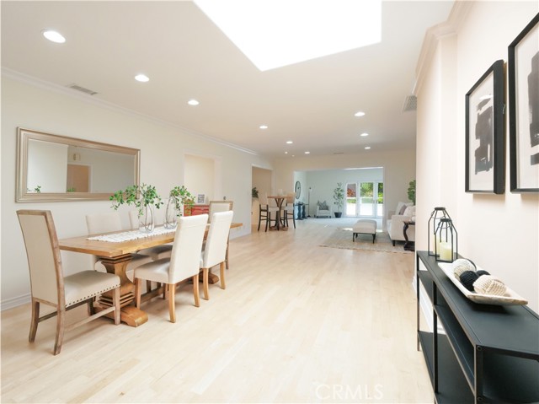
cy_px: 202
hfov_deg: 94.5
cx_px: 270
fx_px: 249
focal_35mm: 16
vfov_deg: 78.0
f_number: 8
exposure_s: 1/100
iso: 1600
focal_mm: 8
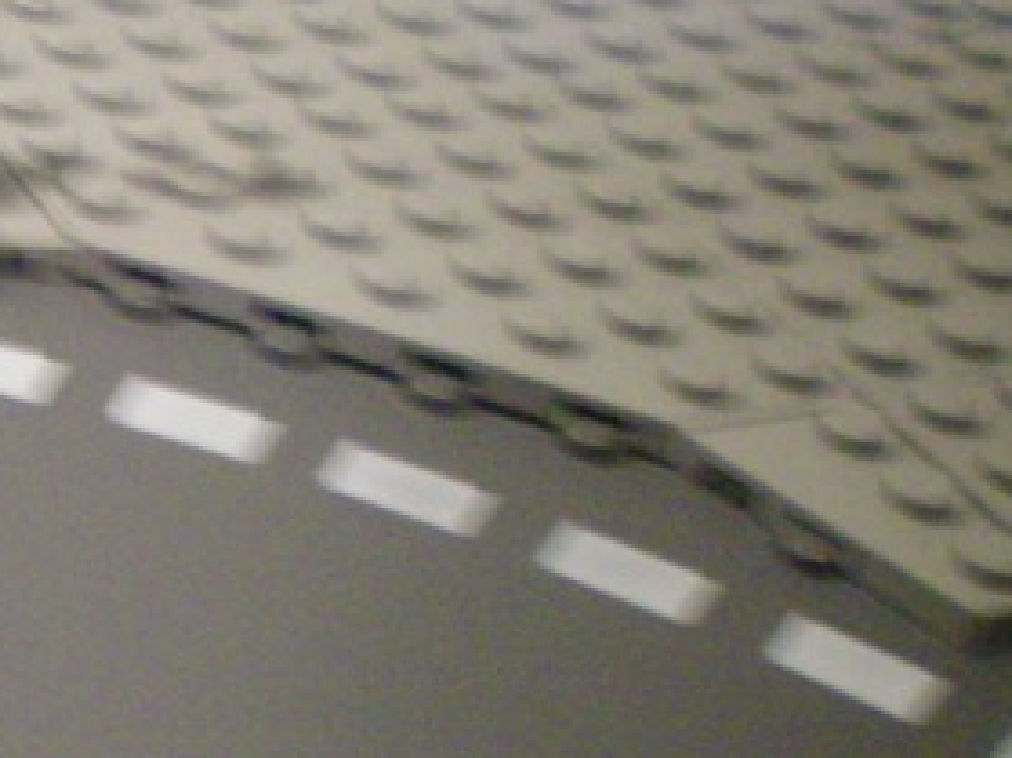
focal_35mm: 109
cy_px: 210
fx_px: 3185
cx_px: -374
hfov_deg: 16.8
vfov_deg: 13.5
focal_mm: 6.3
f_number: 3.1
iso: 400
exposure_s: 1/15
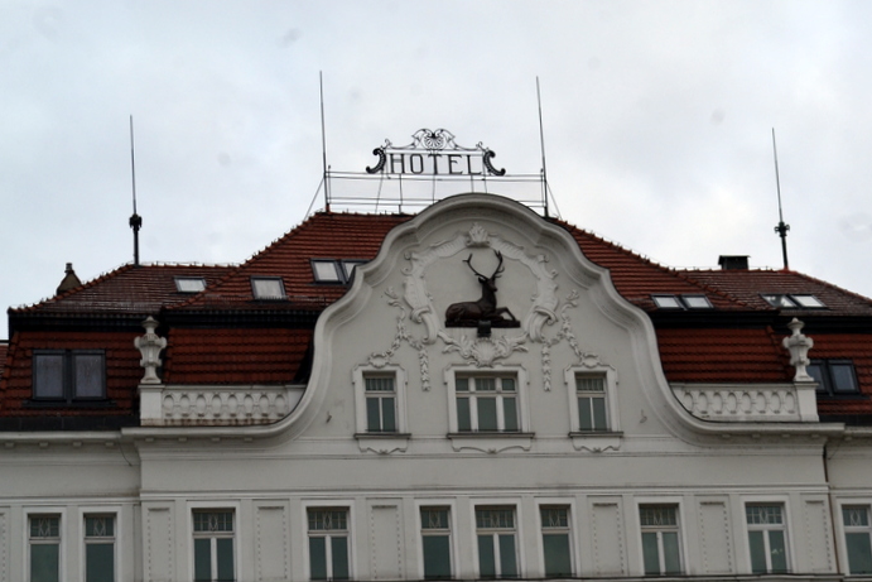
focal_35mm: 96
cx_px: 497
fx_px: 2315
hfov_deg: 21.3
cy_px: 328
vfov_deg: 14.3
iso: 400
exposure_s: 1/320
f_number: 10
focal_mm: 55
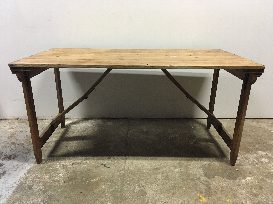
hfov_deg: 61.7
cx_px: 136
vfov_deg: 48.2
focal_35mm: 29
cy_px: 102
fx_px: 229
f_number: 2.2
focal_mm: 4.15
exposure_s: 1/33
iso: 200
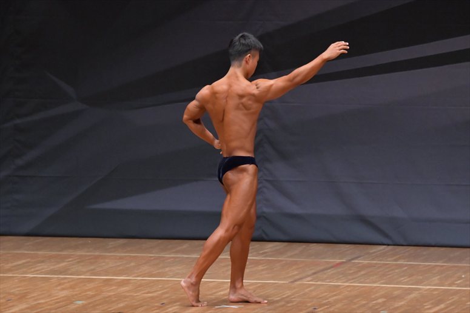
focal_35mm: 285
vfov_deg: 4.8
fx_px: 3719
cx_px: 235
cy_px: 156
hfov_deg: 7.2
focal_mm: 190
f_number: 5.6
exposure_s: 1/400
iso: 6400
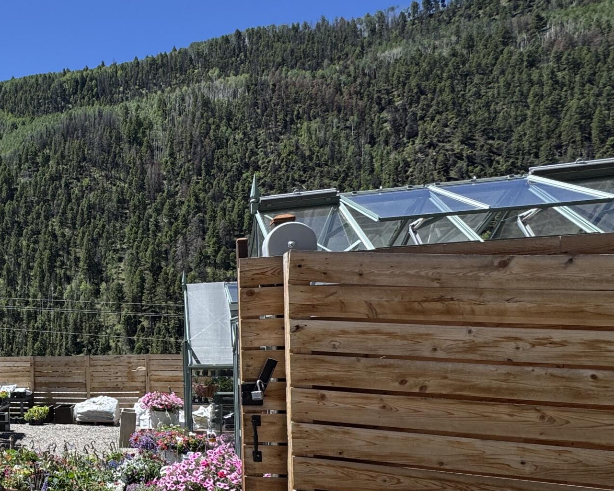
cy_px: 351
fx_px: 582
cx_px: -77
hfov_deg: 42.4
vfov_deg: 44.7
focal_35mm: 32
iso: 50
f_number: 2.2
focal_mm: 2.22
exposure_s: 1/932
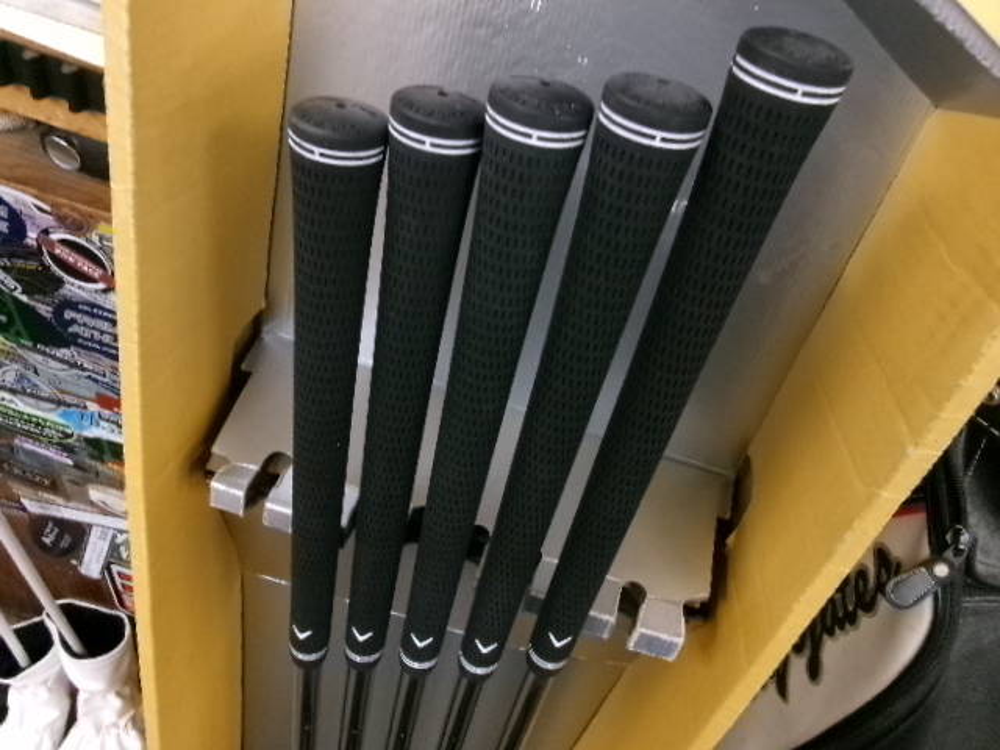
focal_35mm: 28
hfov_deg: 63.4
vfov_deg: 49.7
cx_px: 500
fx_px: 809
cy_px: 375
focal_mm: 5.1
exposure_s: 1/34
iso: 800
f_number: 3.9
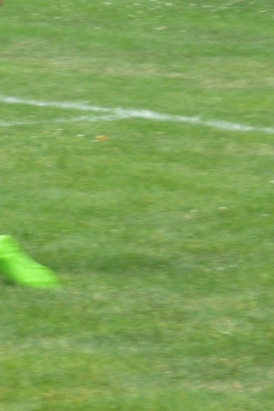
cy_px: -25
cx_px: -174
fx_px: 5968
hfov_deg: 2.6
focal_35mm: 523
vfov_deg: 3.9
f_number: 5.9
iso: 80
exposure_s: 1/160
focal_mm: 22.8
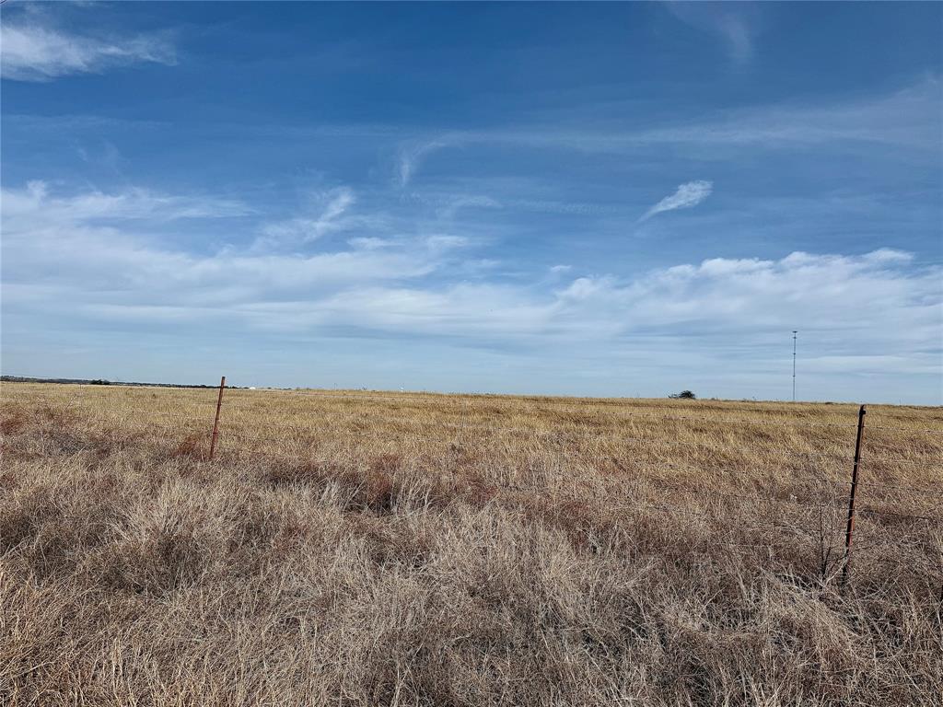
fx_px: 654
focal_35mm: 24
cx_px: 472
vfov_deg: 56.8
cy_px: 354
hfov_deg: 71.6
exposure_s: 1/10309
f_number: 1.78
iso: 80
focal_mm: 6.76
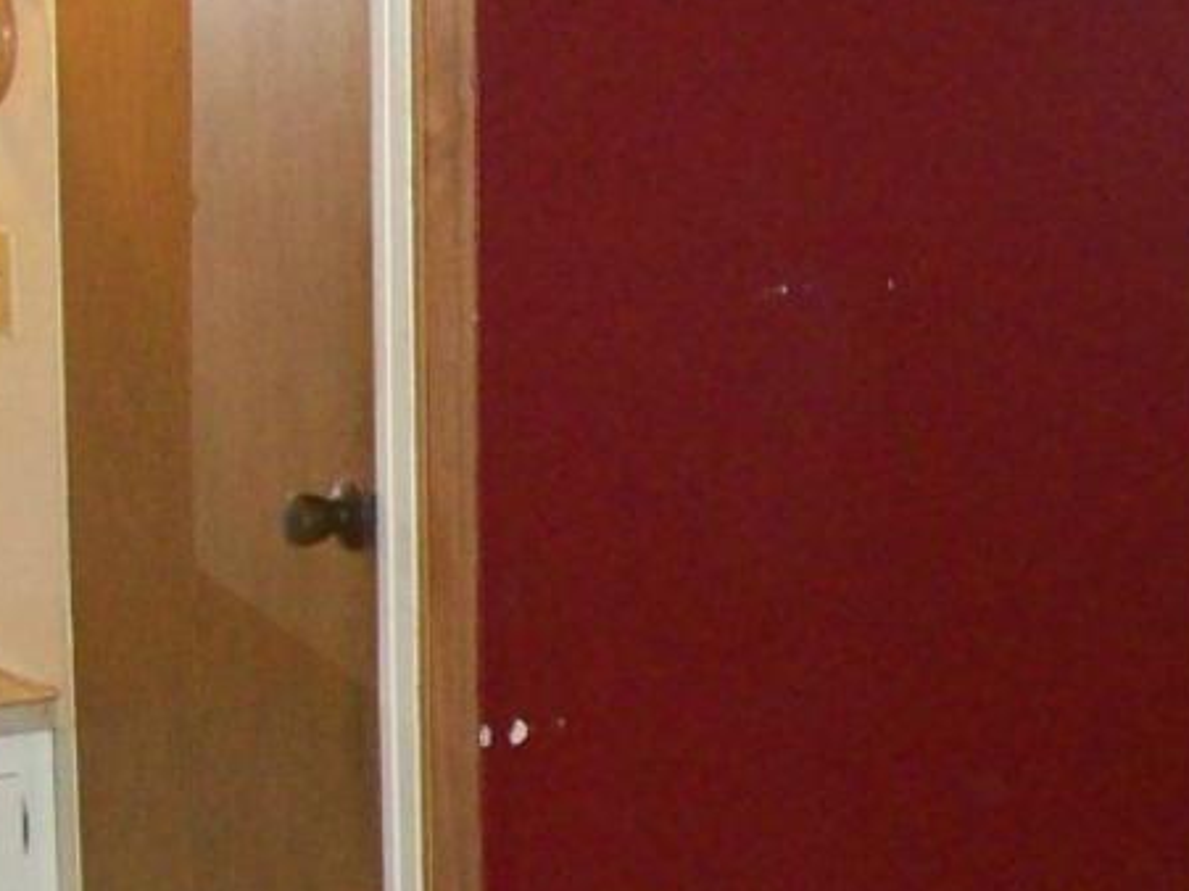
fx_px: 3949
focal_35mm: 115
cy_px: 696
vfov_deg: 12.8
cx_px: 1310
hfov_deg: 16.6
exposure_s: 1/64
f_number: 2.7
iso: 200
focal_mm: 6
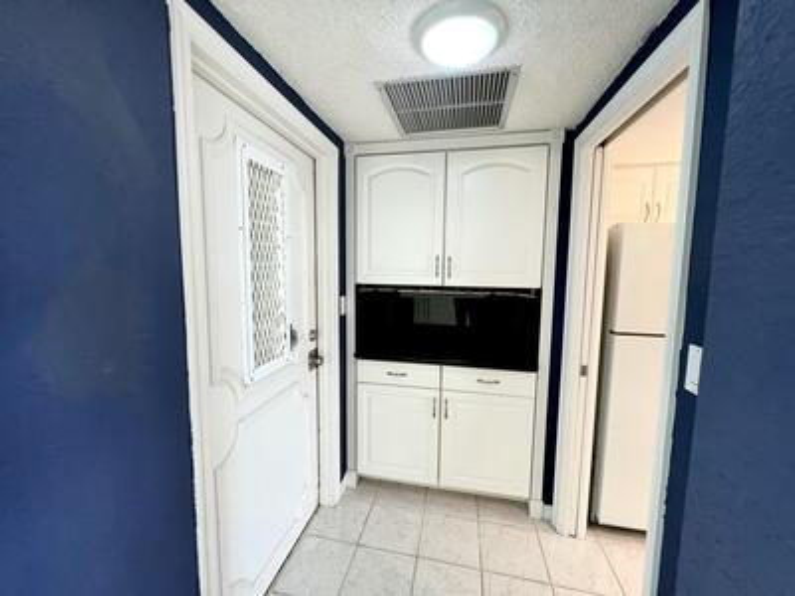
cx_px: 398
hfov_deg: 106.2
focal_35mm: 13
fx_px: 299
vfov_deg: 89.9
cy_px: 298
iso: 200
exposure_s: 1/120
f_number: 1.8
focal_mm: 1.57
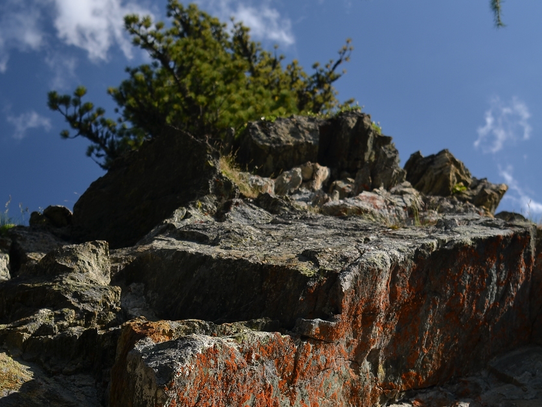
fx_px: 955
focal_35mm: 61
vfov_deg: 22.9
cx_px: 240
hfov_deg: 31.6
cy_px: 424
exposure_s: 1/400
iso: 100
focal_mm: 24
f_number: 4
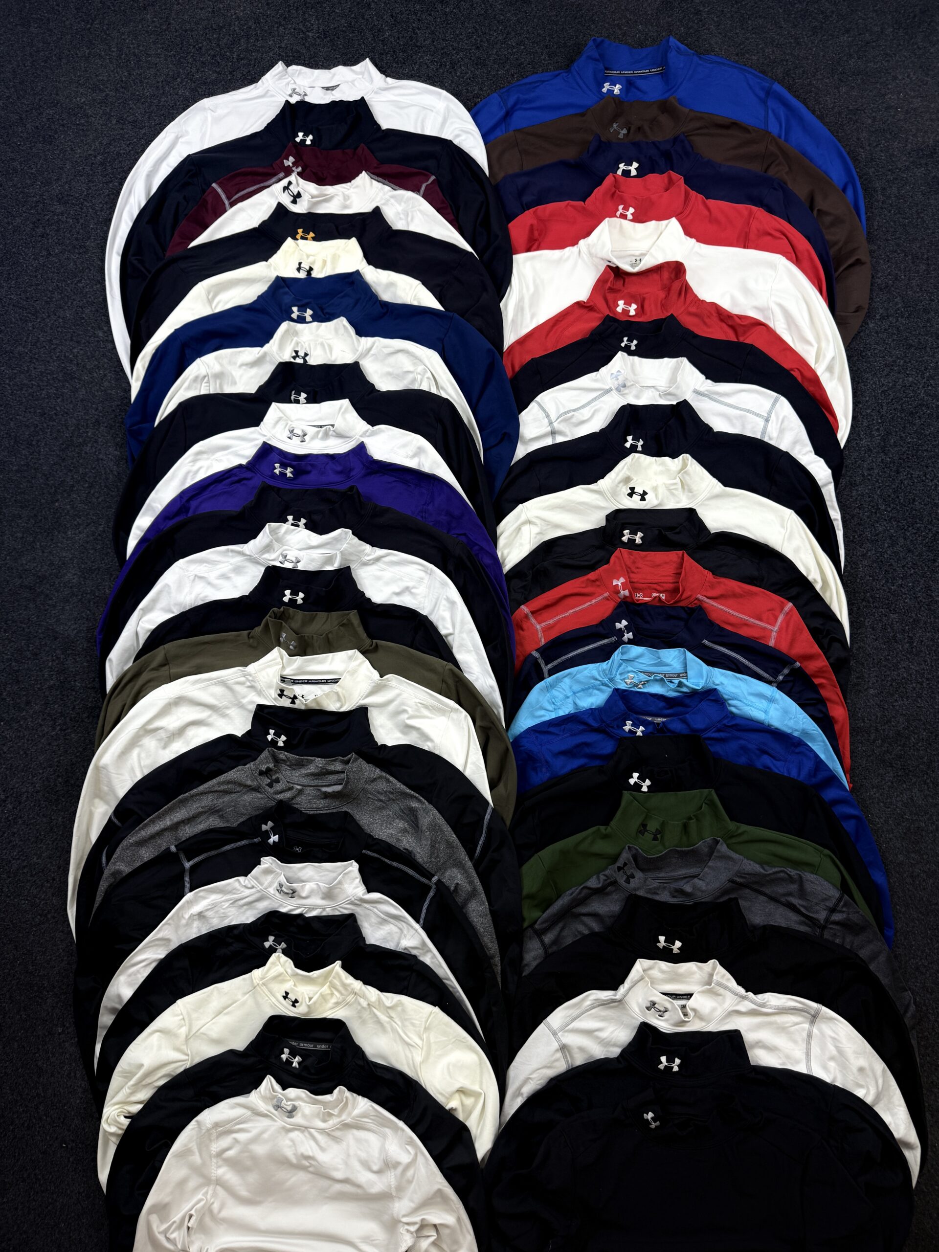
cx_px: 470
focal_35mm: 24
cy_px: 626
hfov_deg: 56.8
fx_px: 868
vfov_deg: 71.6
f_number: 1.78
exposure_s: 1/100
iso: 100
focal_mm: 6.76
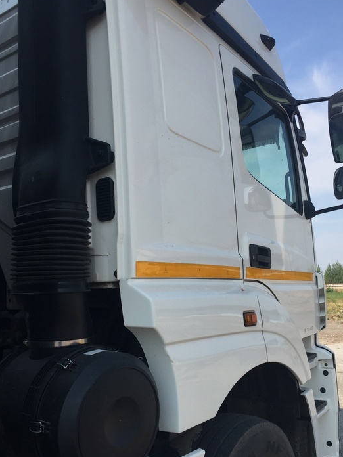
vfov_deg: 53.8
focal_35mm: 34
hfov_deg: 41.8
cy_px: 253
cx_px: 187
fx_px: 449
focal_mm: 4.15
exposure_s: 1/1364
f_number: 2.2
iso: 32
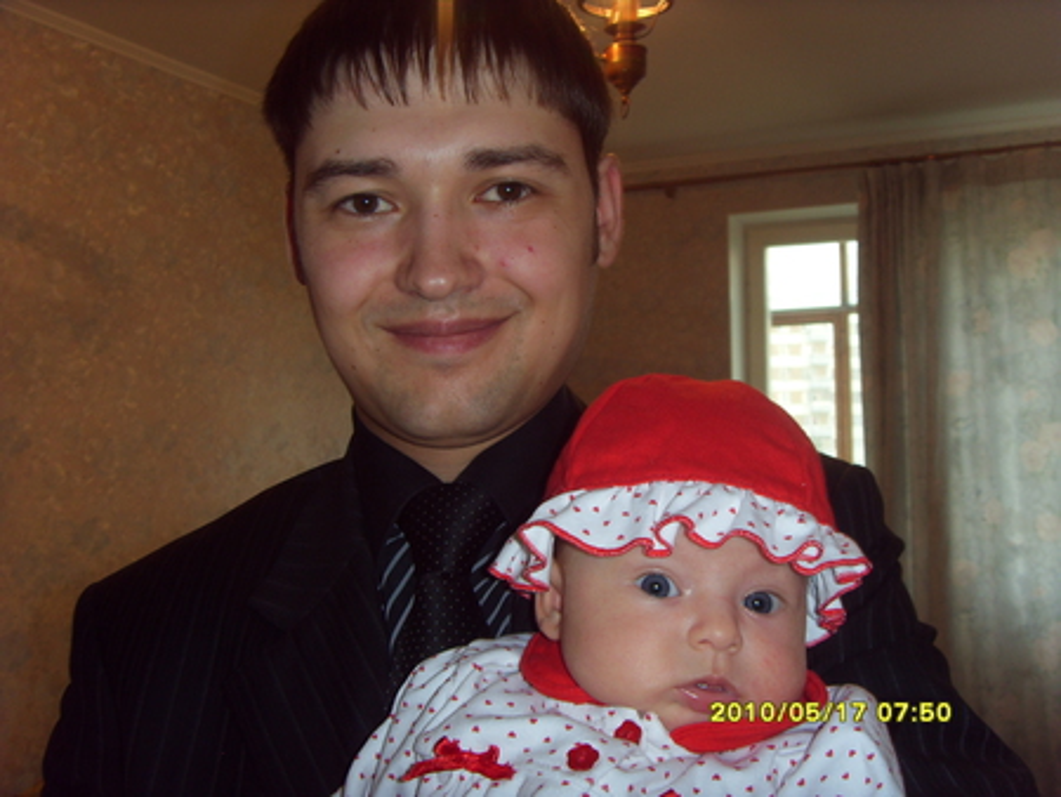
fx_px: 1196
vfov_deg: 36.9
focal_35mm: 39
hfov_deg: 47.8
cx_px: 530
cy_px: 398
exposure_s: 1/45
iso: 100
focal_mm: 6.6
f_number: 3.5
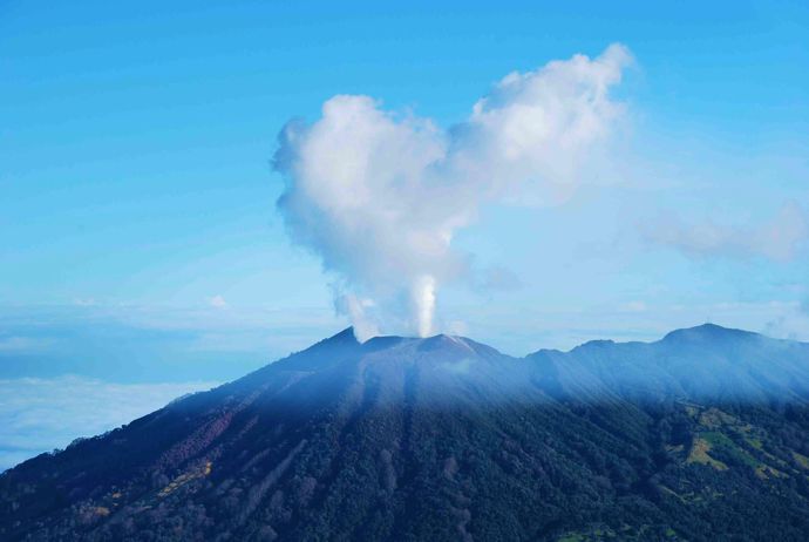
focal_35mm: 112
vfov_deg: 12.2
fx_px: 2531
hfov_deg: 18.2
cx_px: 404
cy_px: 271
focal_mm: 75
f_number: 9
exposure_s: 1/200
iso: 100
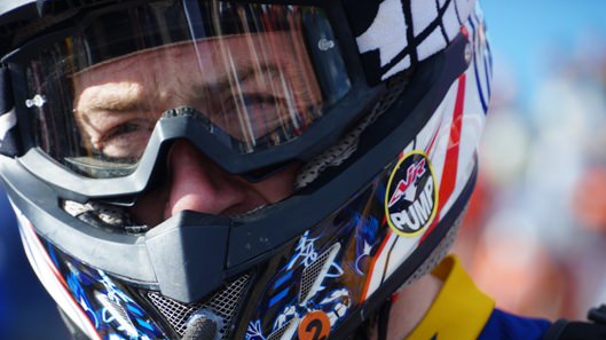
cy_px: 205
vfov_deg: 3.2
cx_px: 247
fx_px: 6103
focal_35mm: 380
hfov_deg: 5.7
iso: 160
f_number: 6.3
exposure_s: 1/320
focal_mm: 200
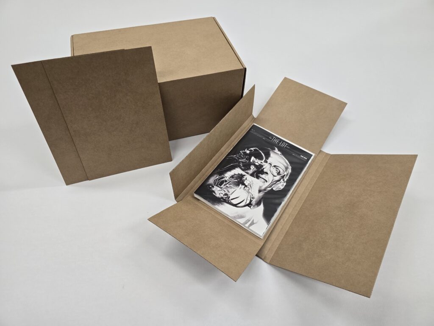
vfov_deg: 58.9
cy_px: 163
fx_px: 288
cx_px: 217
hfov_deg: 73.9
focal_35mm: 23
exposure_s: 1/100
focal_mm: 6.3
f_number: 1.7
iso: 125
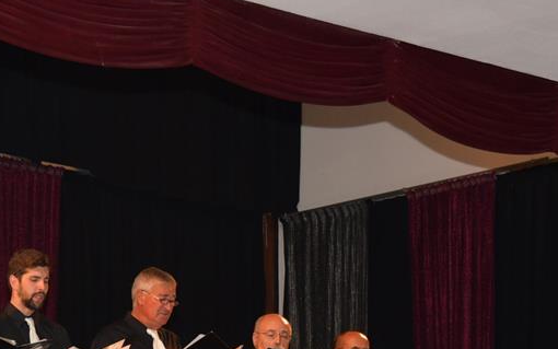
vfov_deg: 8.5
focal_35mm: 151
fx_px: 2291
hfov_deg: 13.8
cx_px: 107
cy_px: 565
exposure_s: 1/125
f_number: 4
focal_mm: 31
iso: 640
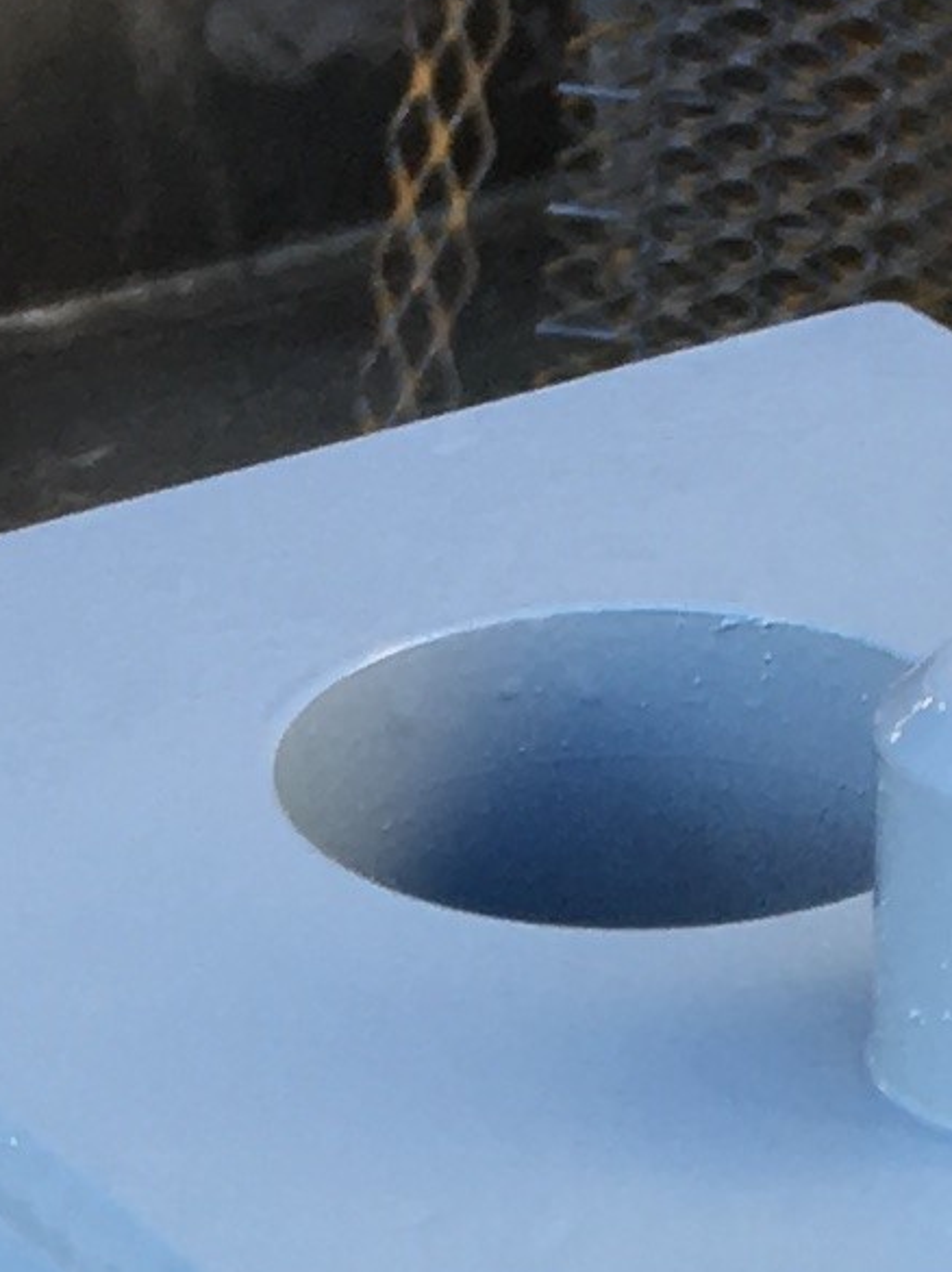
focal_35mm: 200
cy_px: 2685
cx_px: 865
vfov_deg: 9.2
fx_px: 7342
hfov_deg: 7.4
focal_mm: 4.15
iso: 32
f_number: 2.2
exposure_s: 1/120
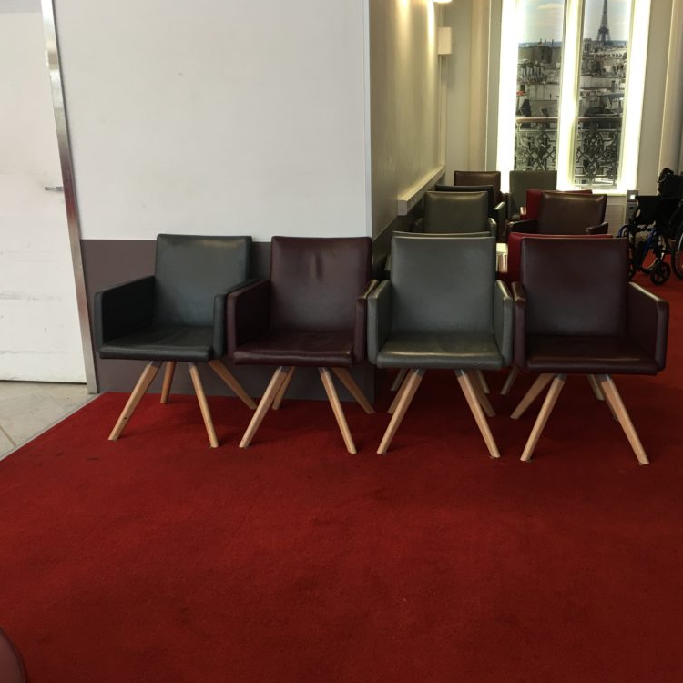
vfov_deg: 47.2
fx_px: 781
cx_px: 392
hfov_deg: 47.1
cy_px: 337
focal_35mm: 35
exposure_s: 1/17
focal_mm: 4.15
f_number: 2.2
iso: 32
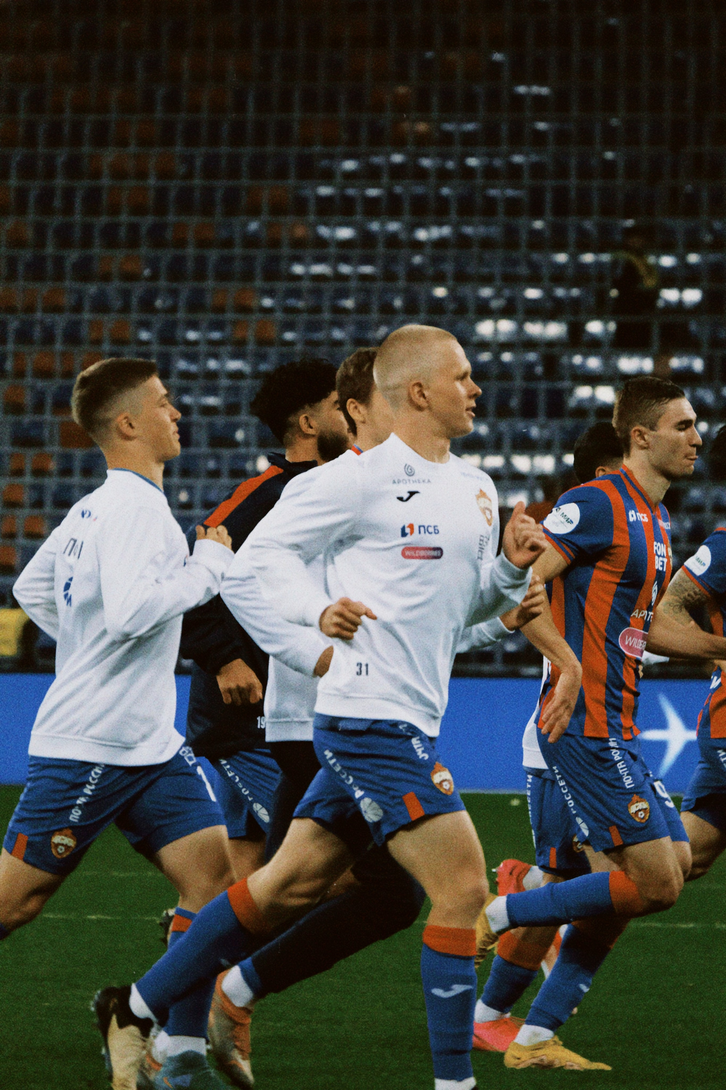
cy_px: 545
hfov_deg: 4.0
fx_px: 10435
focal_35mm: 345
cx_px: 363
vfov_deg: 6.0
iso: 4000
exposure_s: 1/640
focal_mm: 230
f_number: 6.7
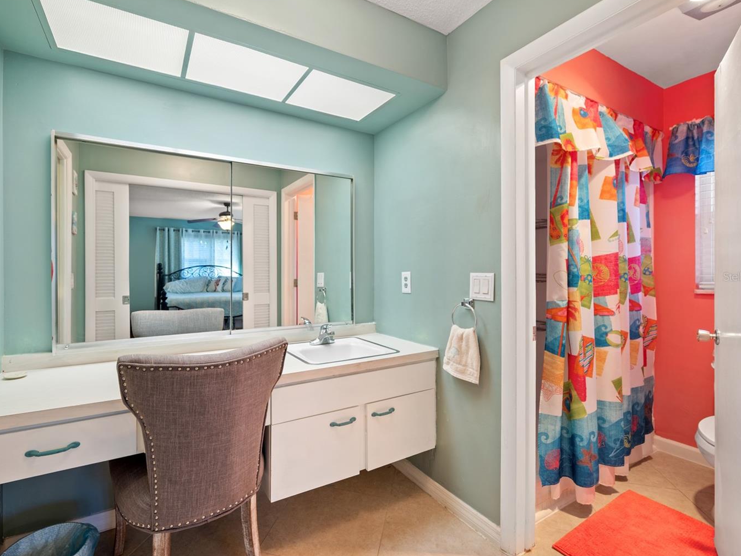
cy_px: 277
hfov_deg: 94.2
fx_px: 343
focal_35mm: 16
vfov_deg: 78.1
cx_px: 332
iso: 250
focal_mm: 14
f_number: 6.3
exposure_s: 1/4
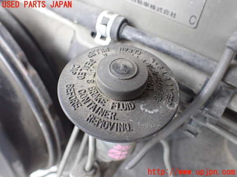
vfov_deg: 46.8
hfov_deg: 60.0
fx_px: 205
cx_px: 118
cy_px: 88
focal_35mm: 30
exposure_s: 1/125
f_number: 2.3
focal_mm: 5.4
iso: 800
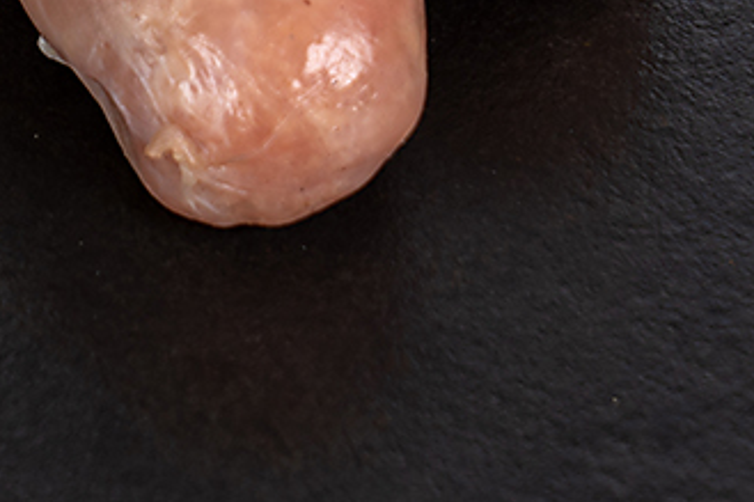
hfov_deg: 5.4
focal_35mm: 383
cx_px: -199
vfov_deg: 3.6
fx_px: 8017
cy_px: -371
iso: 100
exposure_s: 1/160
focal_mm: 105
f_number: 9
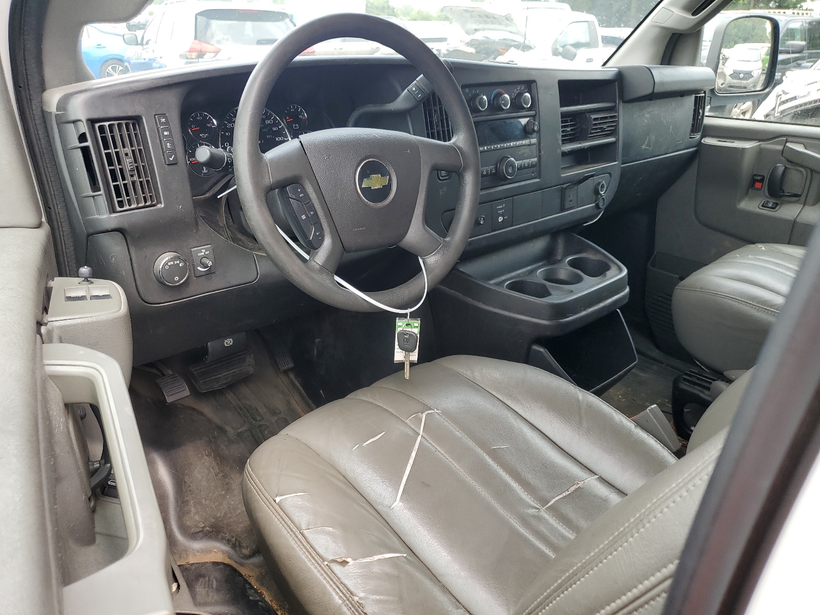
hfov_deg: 67.3
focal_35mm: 26
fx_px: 616
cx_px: 410
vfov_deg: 53.1
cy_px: 308
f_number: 1.5
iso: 50
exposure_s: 1/200
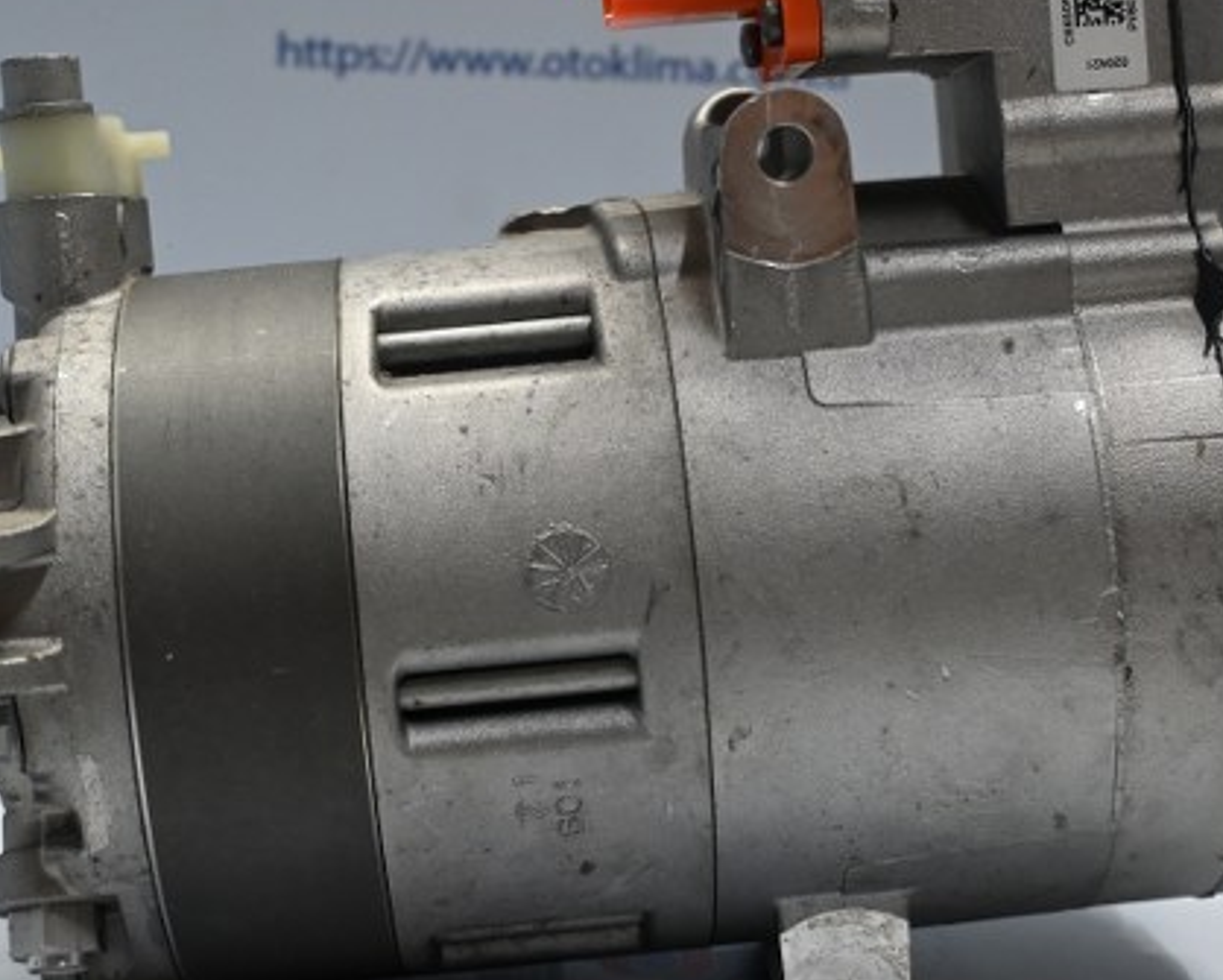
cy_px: 458
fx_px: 2584
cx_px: 603
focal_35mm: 71
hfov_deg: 26.6
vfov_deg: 21.5
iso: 1000
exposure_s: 1/125
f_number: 4.5
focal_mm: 26.5
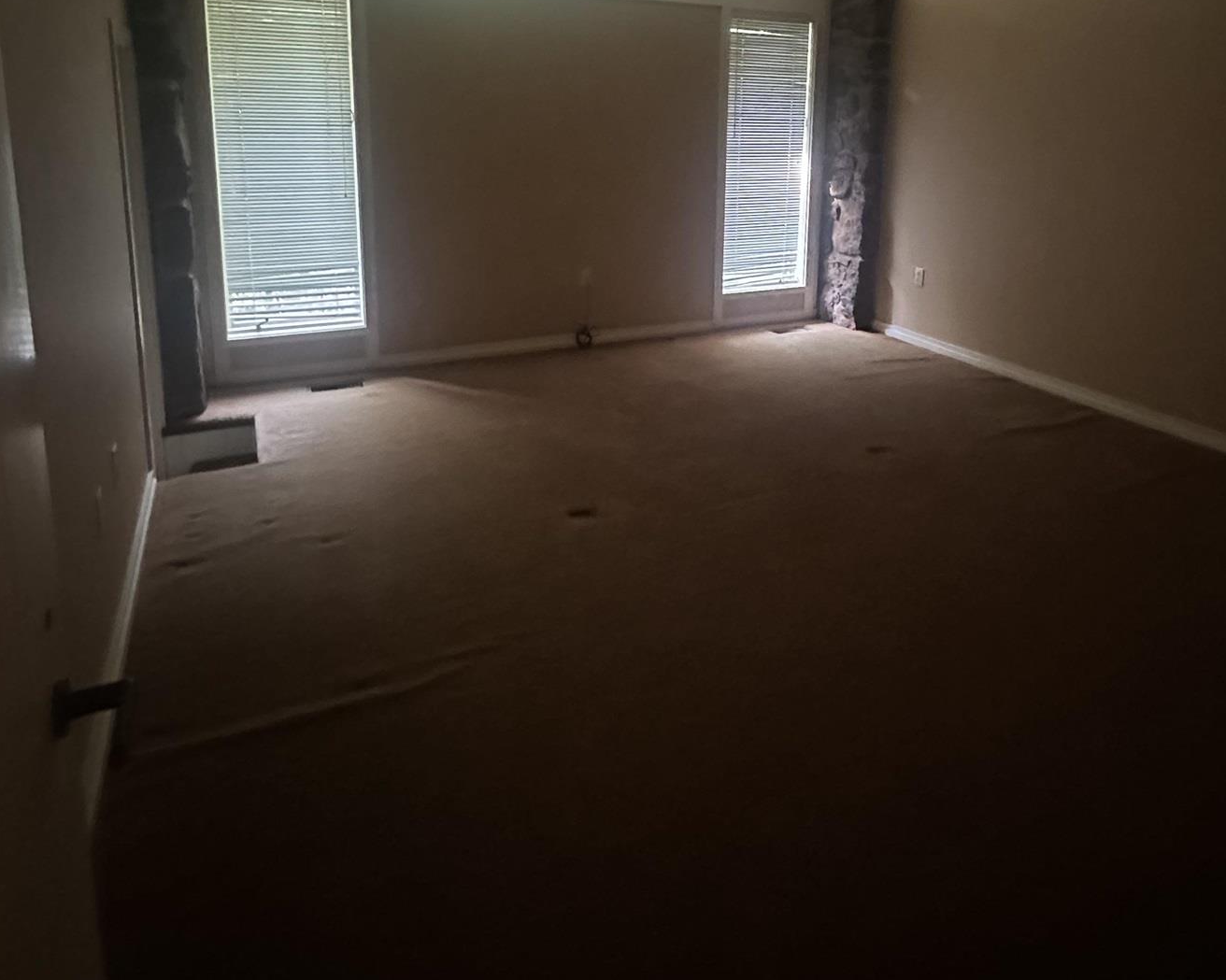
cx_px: 678
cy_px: 257
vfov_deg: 56.2
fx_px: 871
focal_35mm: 24
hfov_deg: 70.1
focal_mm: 2.22
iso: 1250
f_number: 2.2
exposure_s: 1/40
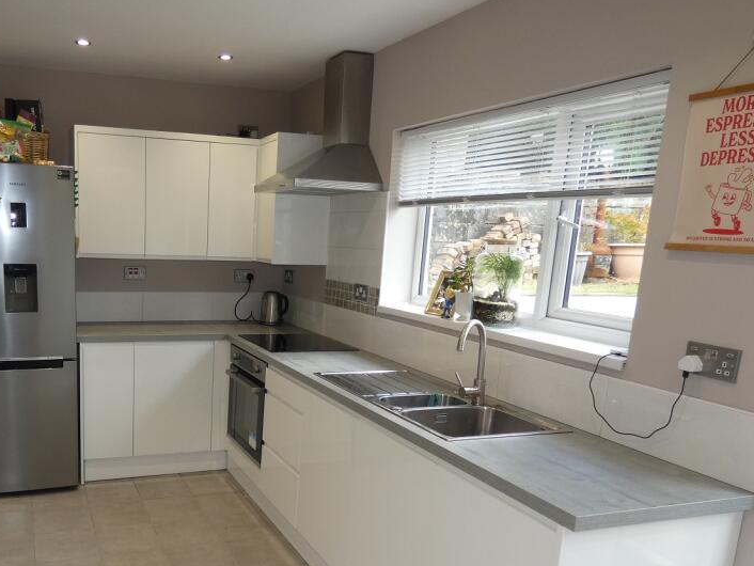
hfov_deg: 59.5
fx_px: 632
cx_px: 224
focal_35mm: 29
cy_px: 371
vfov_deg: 47.6
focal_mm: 3.6
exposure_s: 1/60
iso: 100
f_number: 2.8
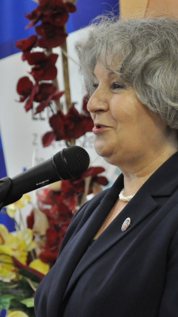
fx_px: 1956
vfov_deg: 9.3
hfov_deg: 5.2
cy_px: 159
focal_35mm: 233
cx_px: 123
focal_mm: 98
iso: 2000
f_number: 5.6
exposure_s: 1/200
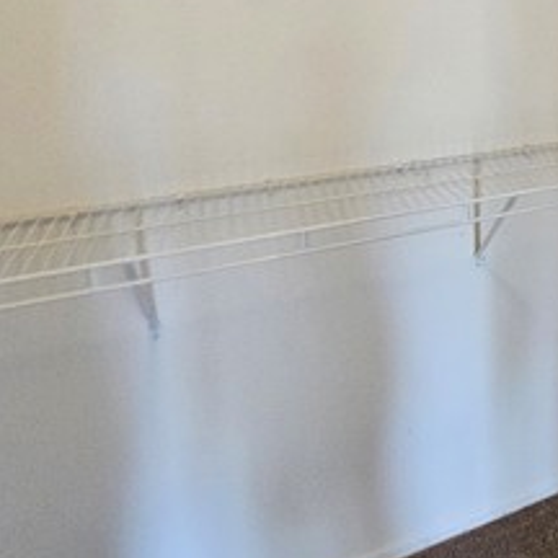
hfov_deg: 39.5
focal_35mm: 34
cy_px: 52
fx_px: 620
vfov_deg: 44.0
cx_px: 615
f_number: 2.2
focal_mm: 2.2
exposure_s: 1/40
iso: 320
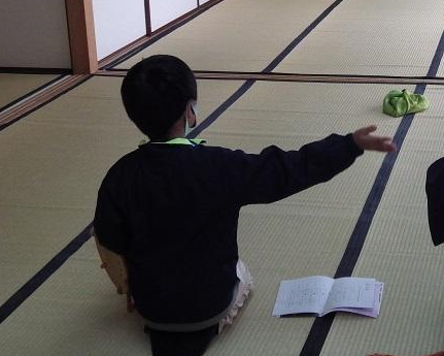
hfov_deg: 24.1
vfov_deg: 19.8
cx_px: 395
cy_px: 93
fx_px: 1012
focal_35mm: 77
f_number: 3.4
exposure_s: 1/50
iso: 250
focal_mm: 6.2
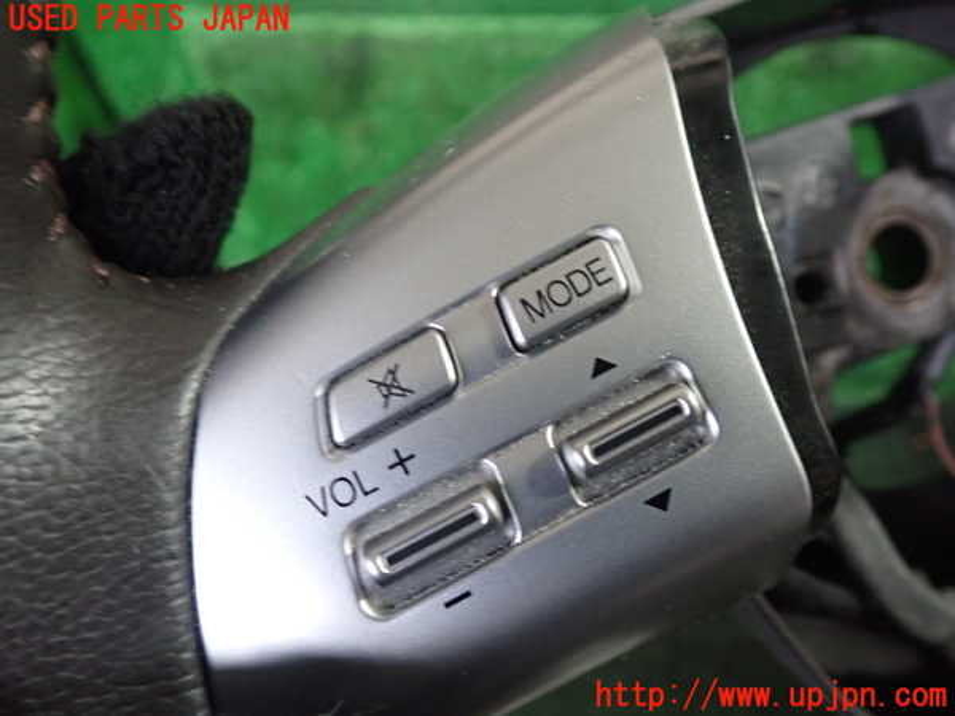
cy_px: 358
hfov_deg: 60.0
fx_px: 828
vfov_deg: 46.8
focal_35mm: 30
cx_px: 478
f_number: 2.3
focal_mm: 5.4
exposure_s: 1/30
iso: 500
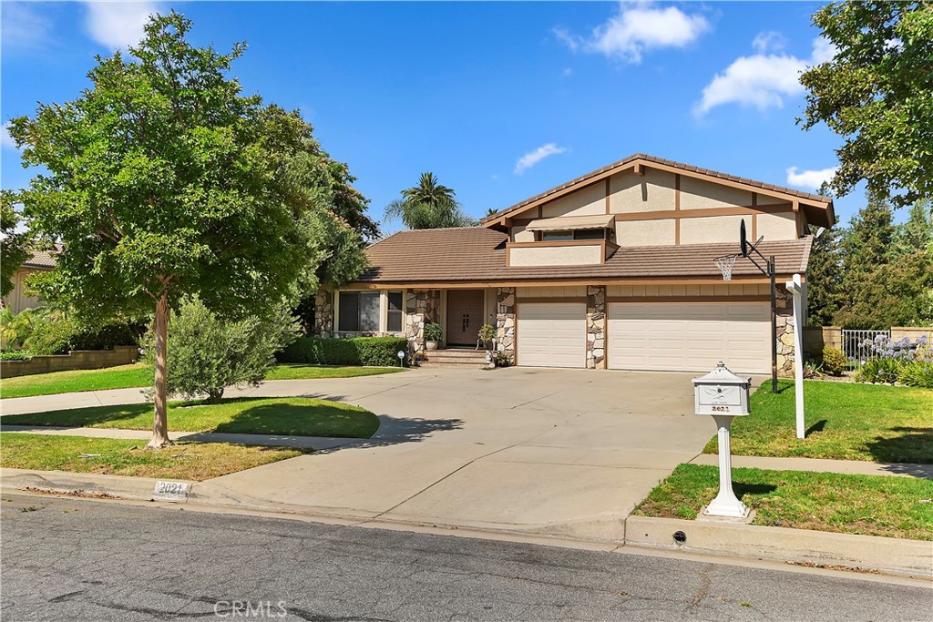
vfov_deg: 43.6
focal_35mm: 30
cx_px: 466
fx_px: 778
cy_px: 311
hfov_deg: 61.9
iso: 100
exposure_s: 1/200
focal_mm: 20
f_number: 8
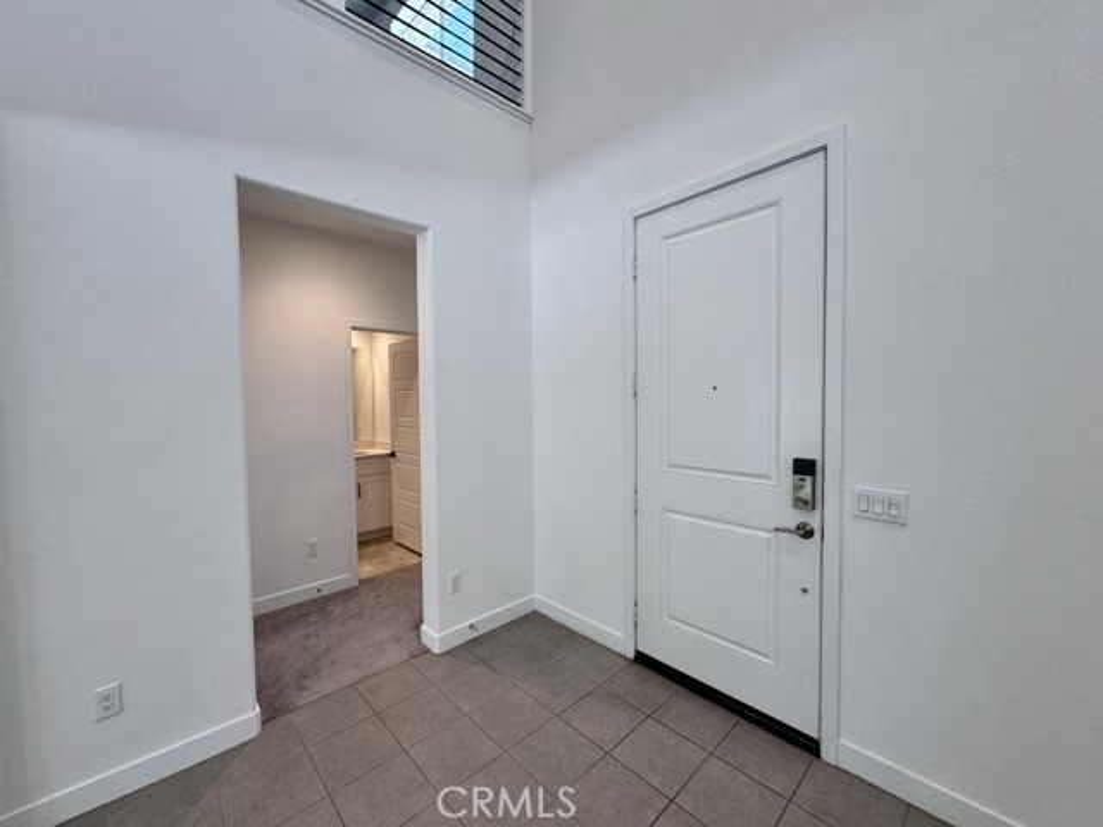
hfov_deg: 102.1
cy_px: 414
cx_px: 552
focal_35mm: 14
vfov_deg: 85.7
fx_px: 446
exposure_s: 1/120
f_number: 2.2
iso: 80
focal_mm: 2.22
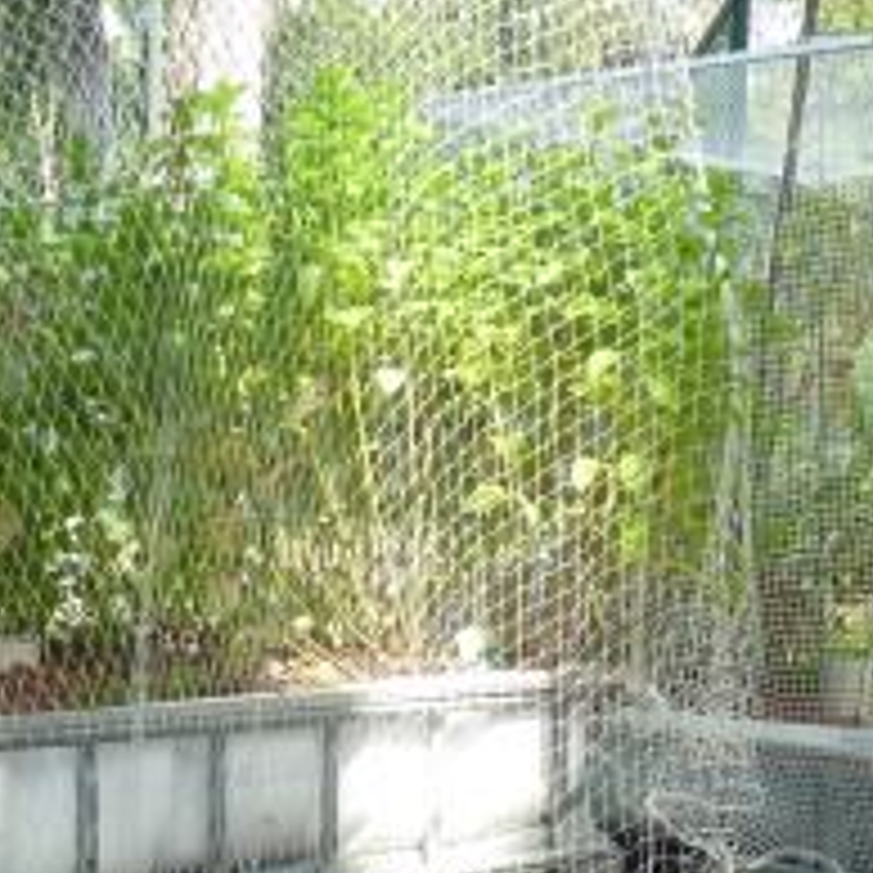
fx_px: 2083
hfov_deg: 23.7
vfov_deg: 22.8
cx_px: 387
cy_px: 860
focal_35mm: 73
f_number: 4
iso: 80
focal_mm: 4.1
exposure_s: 1/160
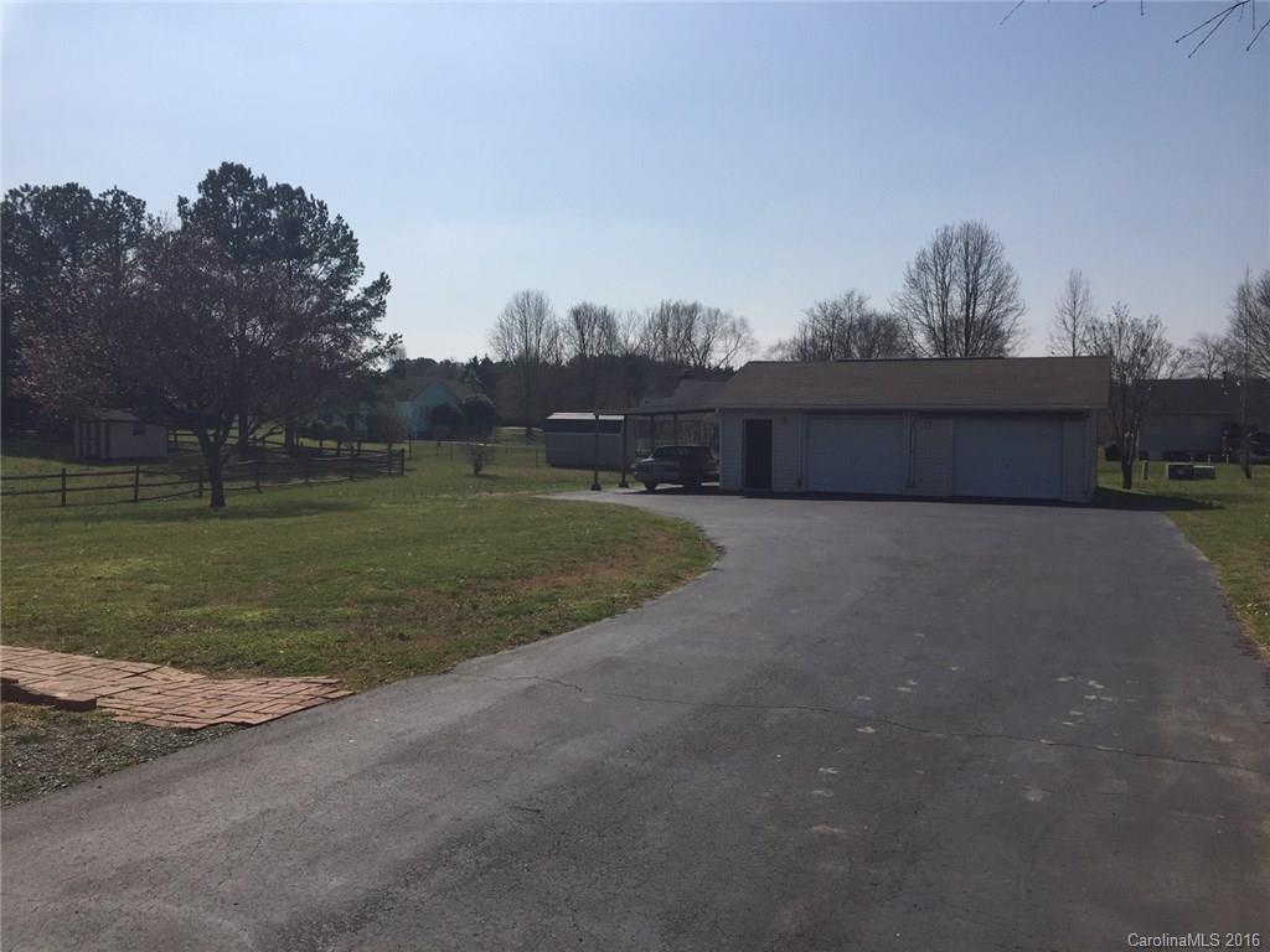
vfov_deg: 48.2
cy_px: 476
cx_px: 635
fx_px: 1064
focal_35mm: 29
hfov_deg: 61.7
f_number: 2.2
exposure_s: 1/6623
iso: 32
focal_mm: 4.15
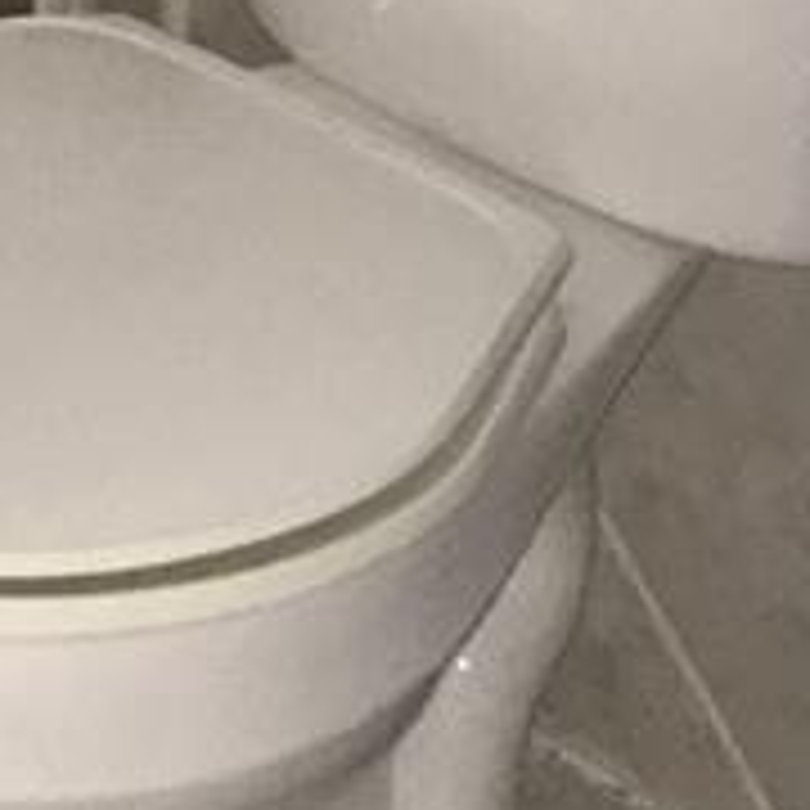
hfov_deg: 9.2
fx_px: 4527
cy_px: -1431
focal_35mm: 171
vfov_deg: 8.8
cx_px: -1080
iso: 200
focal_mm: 4.15
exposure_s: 1/16
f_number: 2.2
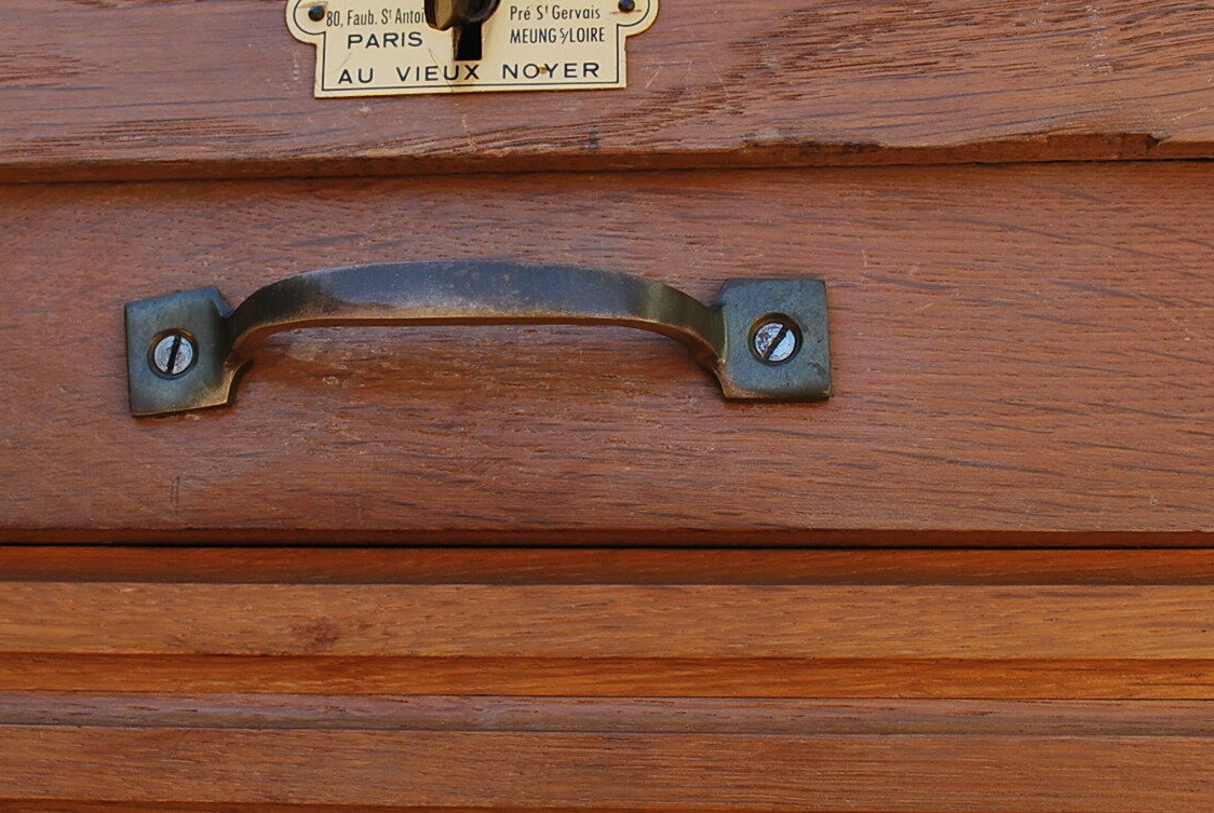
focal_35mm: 62
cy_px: 292
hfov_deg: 32.3
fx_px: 2094
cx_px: 514
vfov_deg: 21.9
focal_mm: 24
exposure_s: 1/125
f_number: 5.6
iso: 160
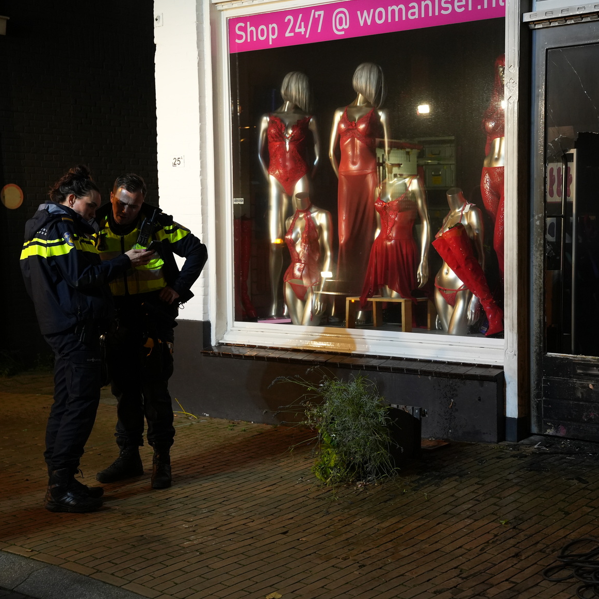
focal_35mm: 59
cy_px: 299
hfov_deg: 28.9
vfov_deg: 29.0
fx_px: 1158
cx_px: 379
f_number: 4
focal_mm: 46.1
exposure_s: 1/60
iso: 2500
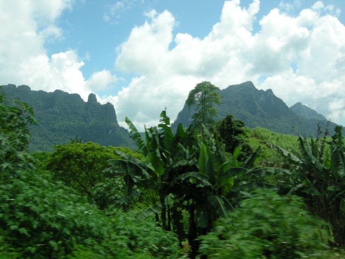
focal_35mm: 36
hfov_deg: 51.4
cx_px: 172
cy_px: 130
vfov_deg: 39.7
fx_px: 359
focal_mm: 7.5
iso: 64
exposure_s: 1/289
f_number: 4.8
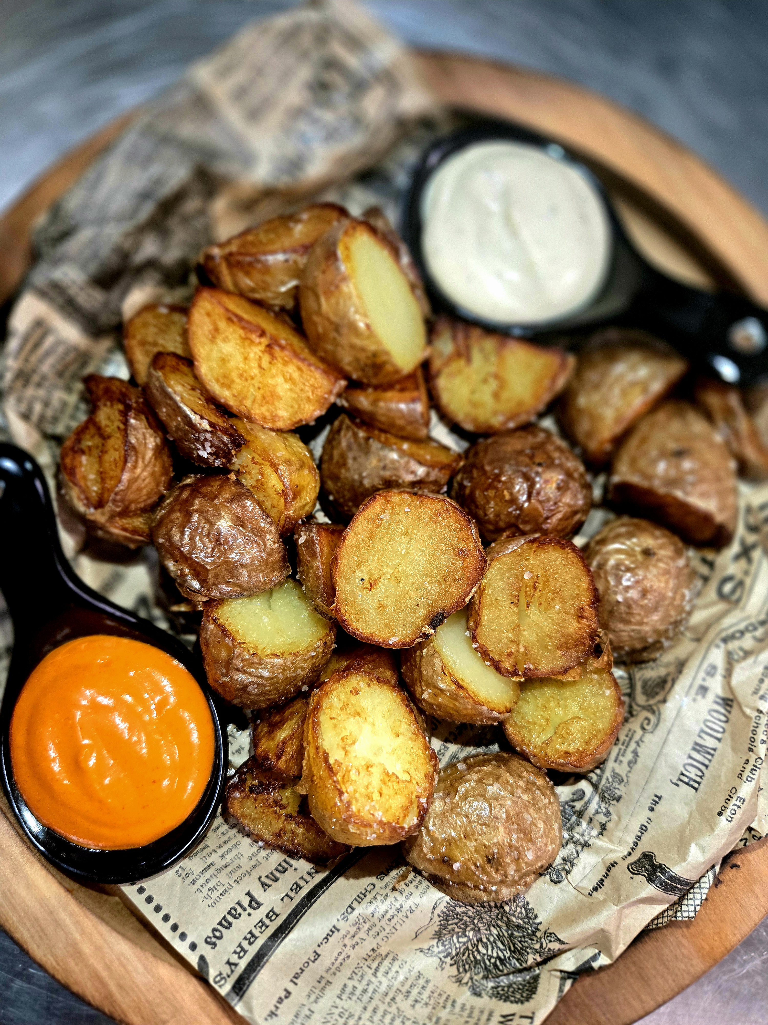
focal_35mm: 23
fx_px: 680
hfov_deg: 58.9
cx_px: 384
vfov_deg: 73.9
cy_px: 512
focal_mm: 5.4
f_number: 1.8
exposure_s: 1/101
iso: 400
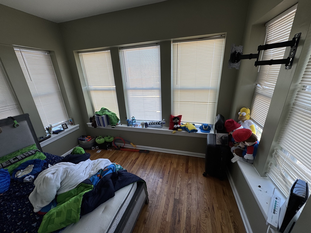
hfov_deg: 102.1
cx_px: 156
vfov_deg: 85.7
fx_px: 126
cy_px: 116
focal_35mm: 14
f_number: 2.2
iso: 40
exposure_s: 1/129
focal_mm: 2.22
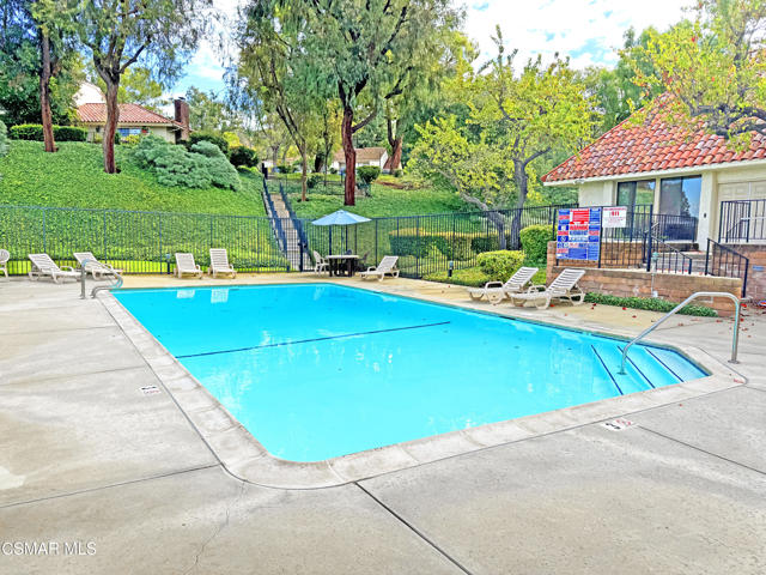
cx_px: 383
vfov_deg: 56.8
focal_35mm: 24
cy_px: 288
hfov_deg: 71.6
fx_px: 531
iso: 80
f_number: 1.78
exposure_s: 1/3096
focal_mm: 6.76
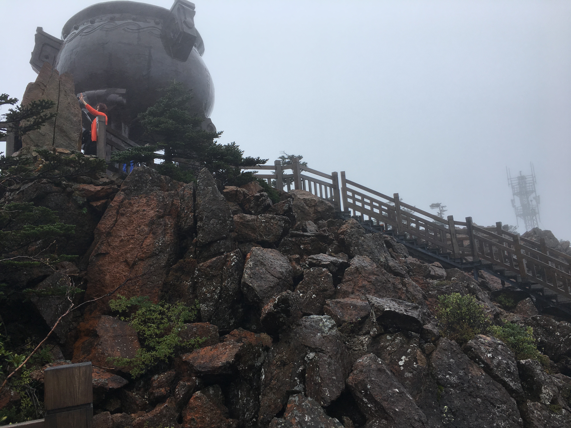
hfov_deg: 61.7
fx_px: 478
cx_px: 286
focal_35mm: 29
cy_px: 214
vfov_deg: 48.2
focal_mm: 4.15
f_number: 2.2
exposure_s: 1/785
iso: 25
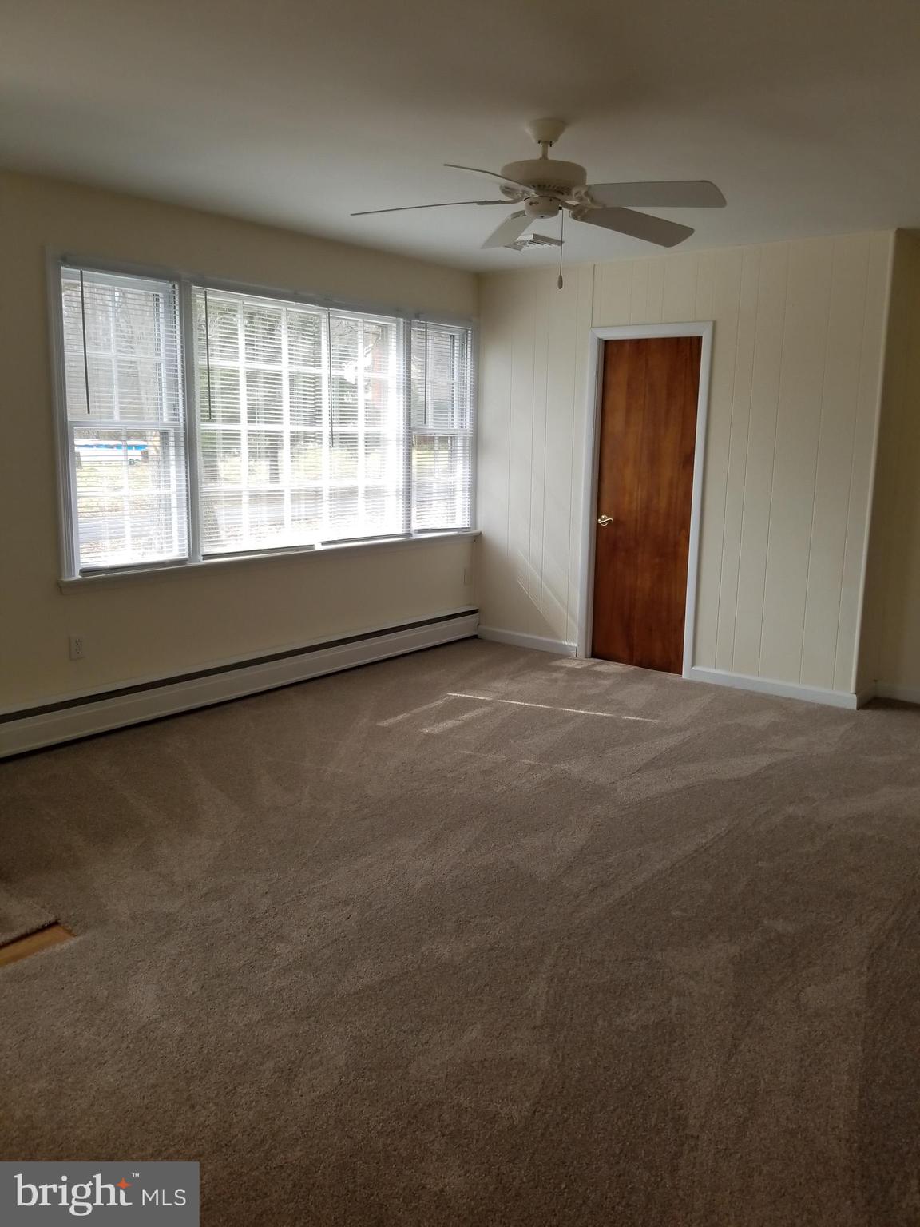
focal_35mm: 26
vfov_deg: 67.3
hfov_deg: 53.1
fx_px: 921
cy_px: 614
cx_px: 460
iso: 50
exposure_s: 1/182
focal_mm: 4.25
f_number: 1.7
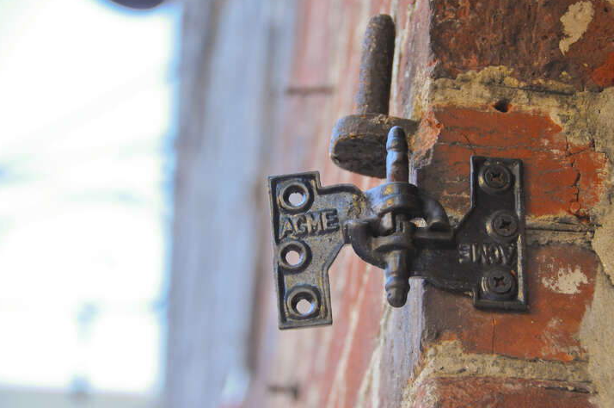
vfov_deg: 7.8
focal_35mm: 177
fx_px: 3007
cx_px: 339
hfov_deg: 11.7
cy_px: 216
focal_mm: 105
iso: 1100
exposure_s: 1/30
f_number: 5.3
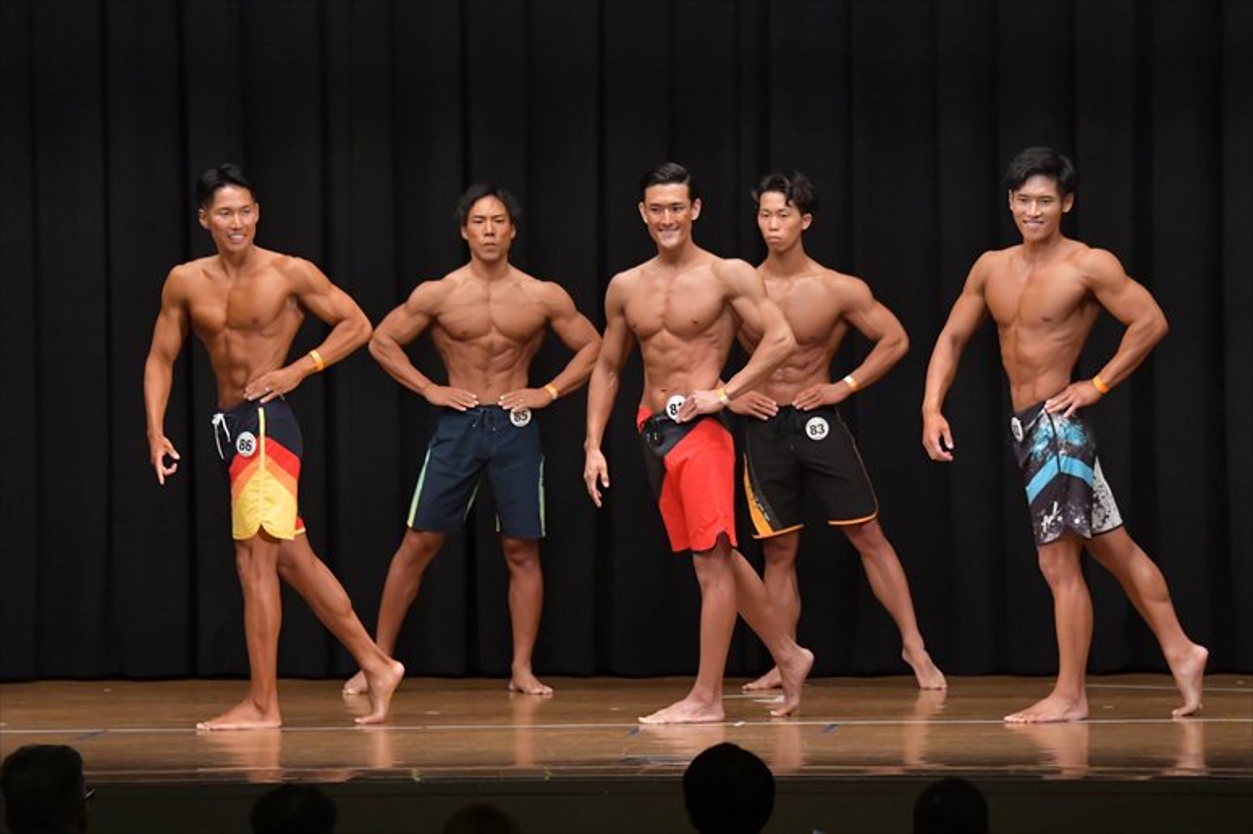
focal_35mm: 183
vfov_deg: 7.5
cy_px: 417
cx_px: 626
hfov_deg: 11.2
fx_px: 6366
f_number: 5.6
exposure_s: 1/400
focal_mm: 122
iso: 6400
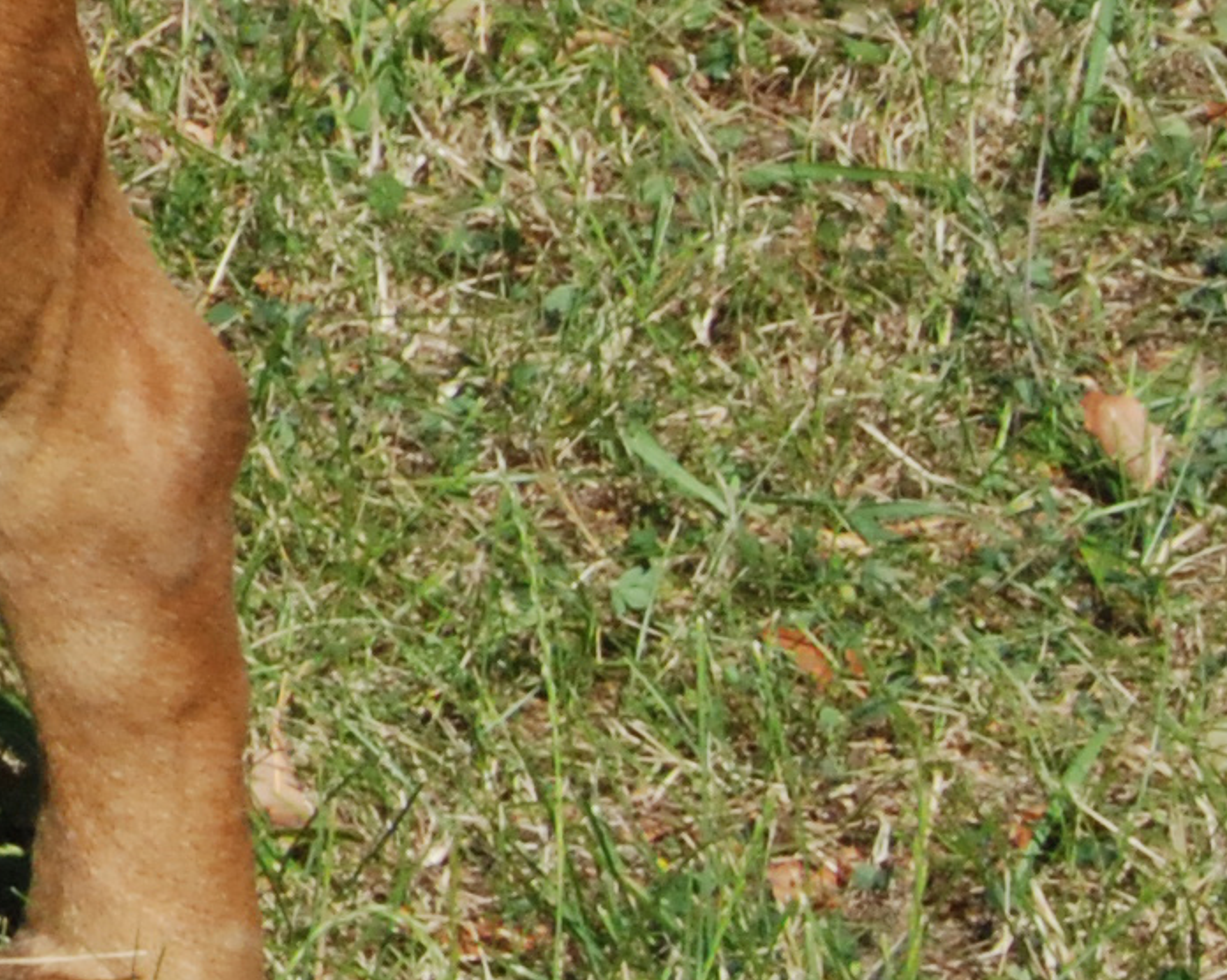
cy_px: -650
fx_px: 14808
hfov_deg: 4.6
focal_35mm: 408
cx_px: -1959
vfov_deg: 3.8
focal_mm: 52
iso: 640
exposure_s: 1/250
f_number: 20
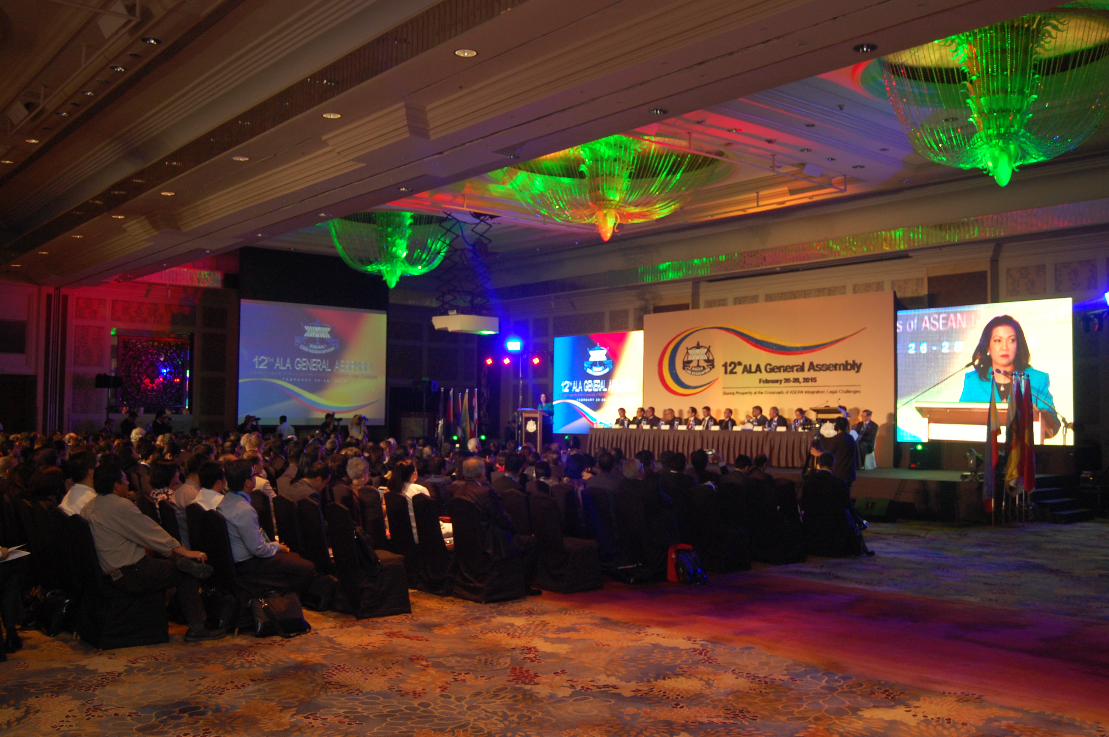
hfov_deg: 57.3
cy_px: 368
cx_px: 554
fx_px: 1016
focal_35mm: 33
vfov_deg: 39.9
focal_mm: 22
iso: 560
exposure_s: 1/60
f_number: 4
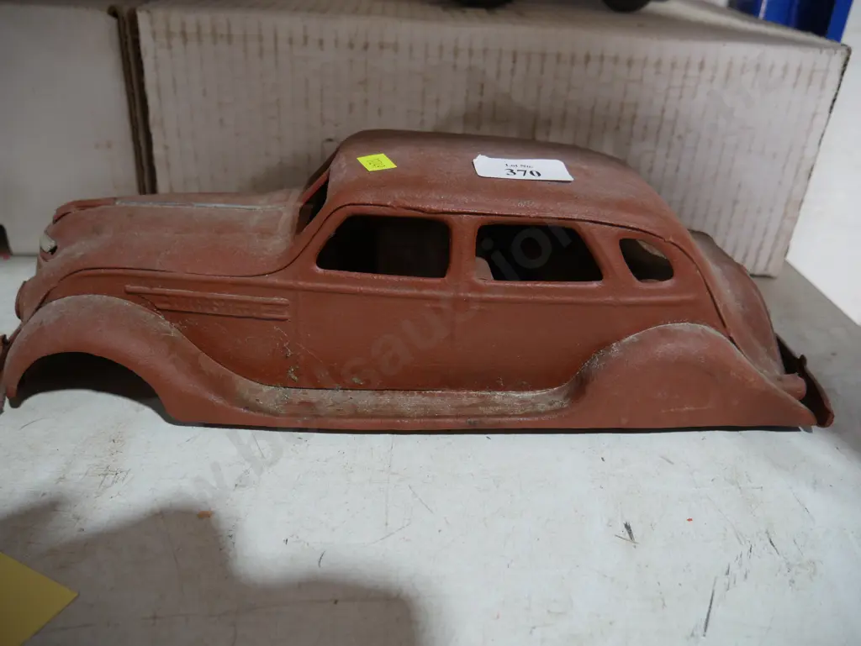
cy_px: 323
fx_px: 697
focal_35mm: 28
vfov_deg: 49.8
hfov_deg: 63.4
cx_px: 430
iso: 250
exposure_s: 1/60
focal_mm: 14
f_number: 3.5
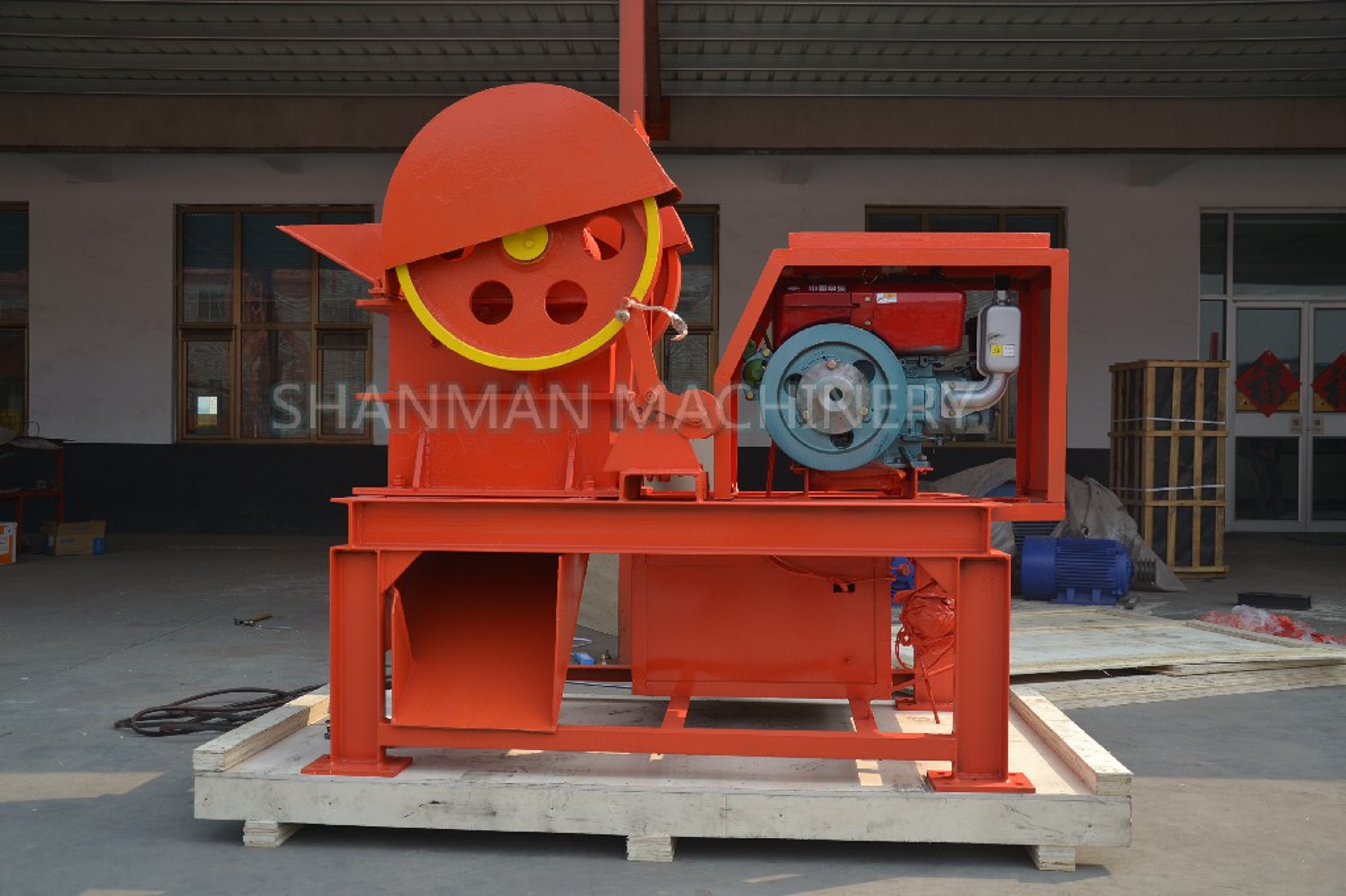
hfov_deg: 53.1
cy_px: 448
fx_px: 1345
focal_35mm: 36
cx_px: 673
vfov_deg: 36.8
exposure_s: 1/400
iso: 100
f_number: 3.8
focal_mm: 24
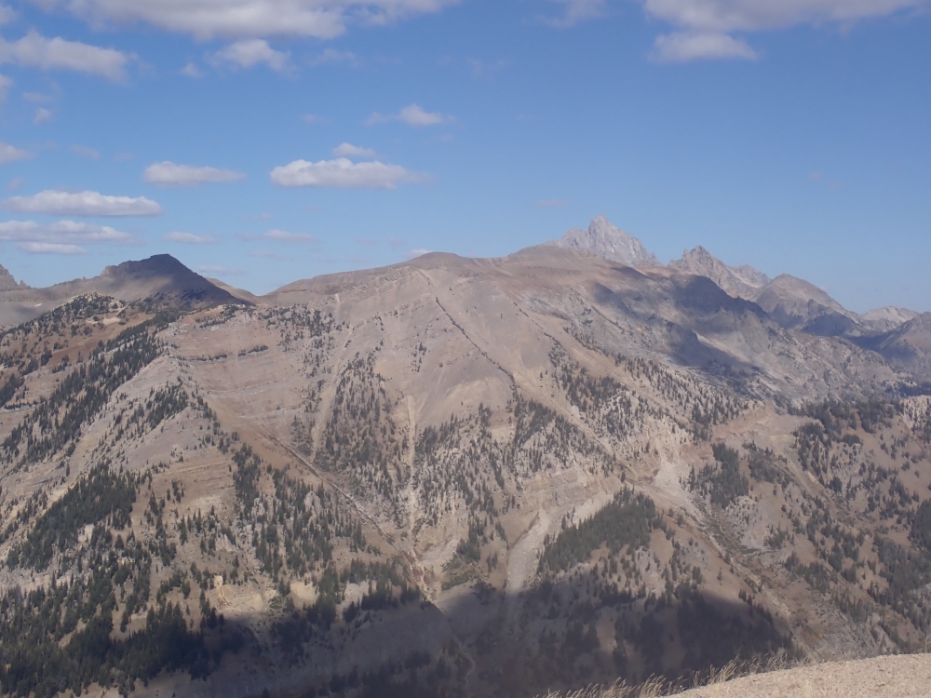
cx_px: 466
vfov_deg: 23.7
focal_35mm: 62
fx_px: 1667
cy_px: 349
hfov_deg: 31.2
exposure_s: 1/125
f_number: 14
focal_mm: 11.09
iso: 100
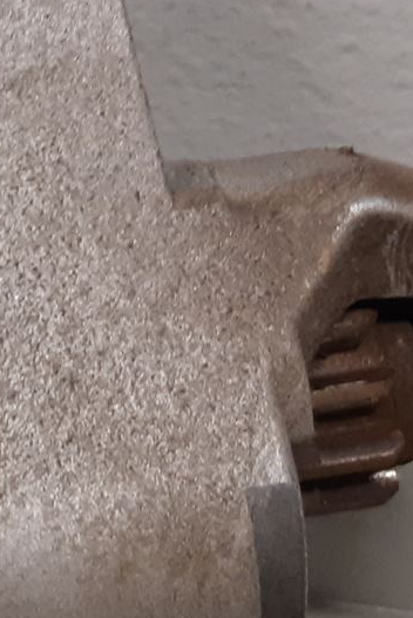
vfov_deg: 19.4
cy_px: 324
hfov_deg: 12.1
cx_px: -296
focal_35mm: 105
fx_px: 1804
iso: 200
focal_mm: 3.93
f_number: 1.7
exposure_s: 1/50
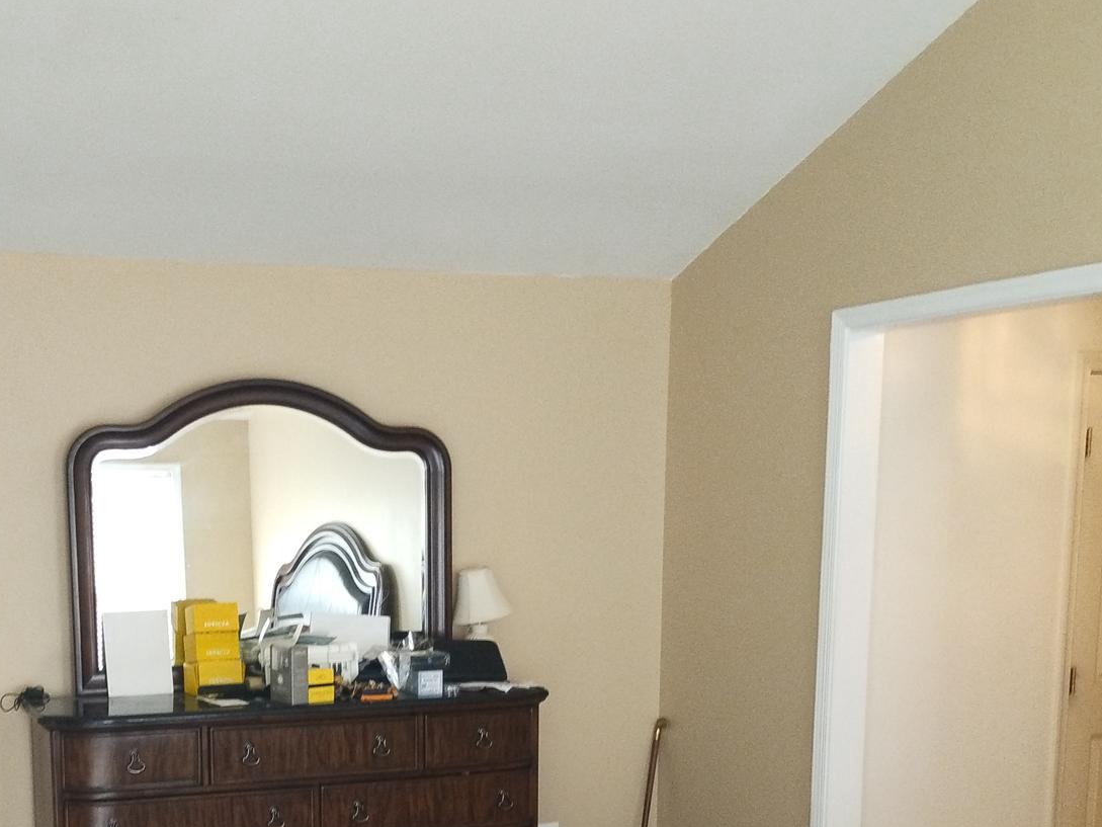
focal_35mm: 47
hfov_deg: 39.8
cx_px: 348
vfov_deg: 29.6
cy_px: 740
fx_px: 1496
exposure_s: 1/50
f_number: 1.7
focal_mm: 4.71
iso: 231
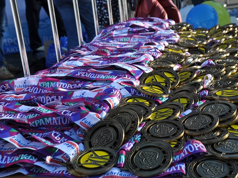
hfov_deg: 30.7
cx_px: 134
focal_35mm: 63
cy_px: 90
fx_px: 433
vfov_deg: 23.3
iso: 200
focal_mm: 38
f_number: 11
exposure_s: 1/125
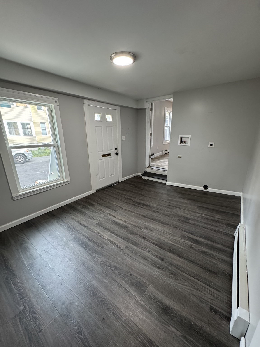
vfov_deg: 102.1
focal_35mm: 14
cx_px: 130
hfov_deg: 85.7
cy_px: 174
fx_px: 140
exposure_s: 1/60
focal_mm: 2.22
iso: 320
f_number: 2.2
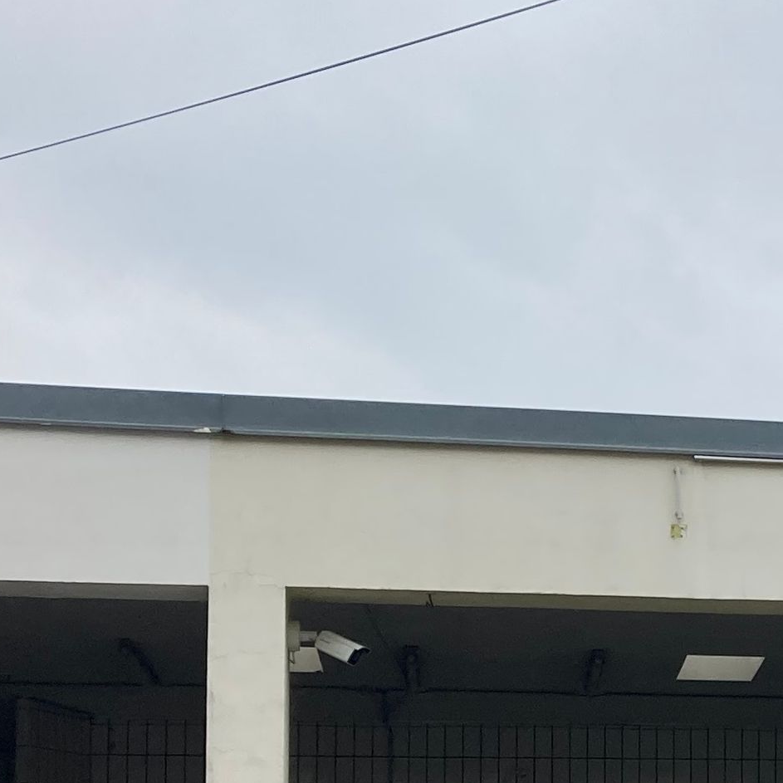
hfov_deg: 15.0
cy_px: 791
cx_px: 1290
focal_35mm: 105
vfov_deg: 16.2
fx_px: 2687
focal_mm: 3.99
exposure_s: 1/1215
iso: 20
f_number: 1.8
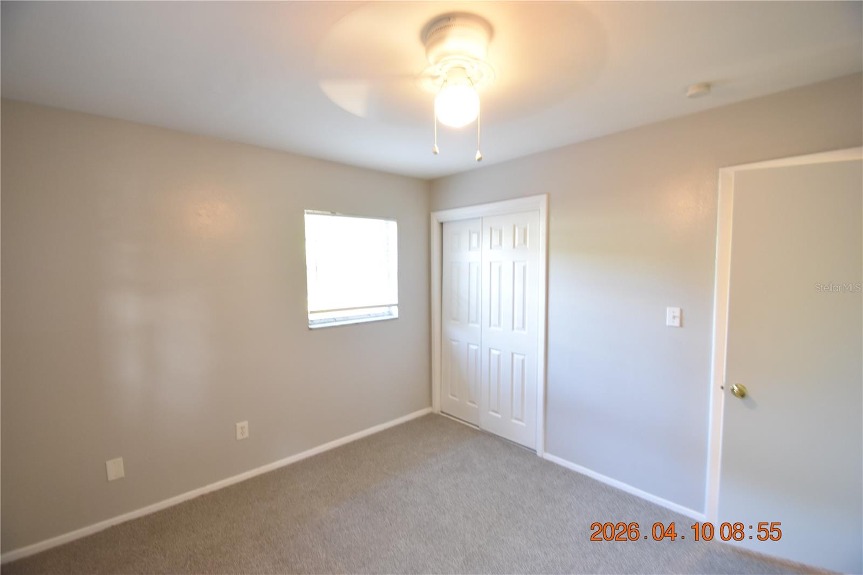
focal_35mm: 15
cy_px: 288
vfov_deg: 77.3
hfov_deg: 100.4
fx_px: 359
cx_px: 432
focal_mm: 10
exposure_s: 1/15
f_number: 3.5
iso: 800
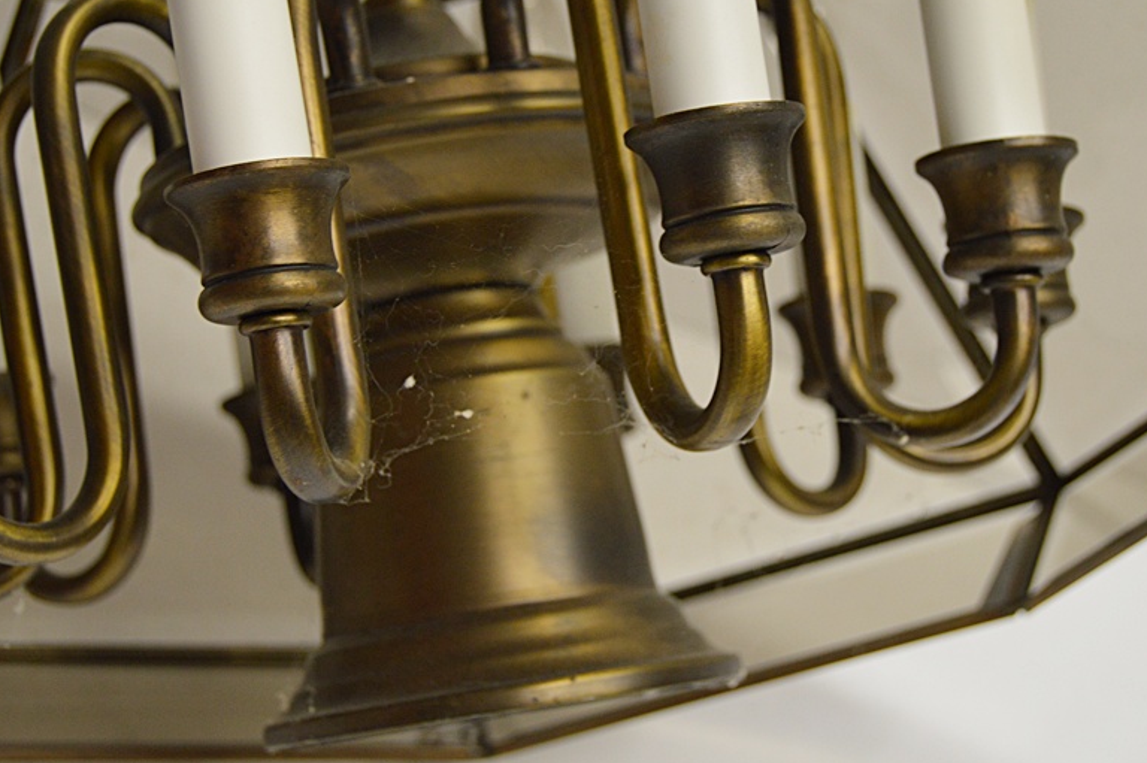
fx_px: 2611
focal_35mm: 82
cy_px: 289
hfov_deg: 24.8
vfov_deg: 16.6
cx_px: 553
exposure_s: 1/60
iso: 800
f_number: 5
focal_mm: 42
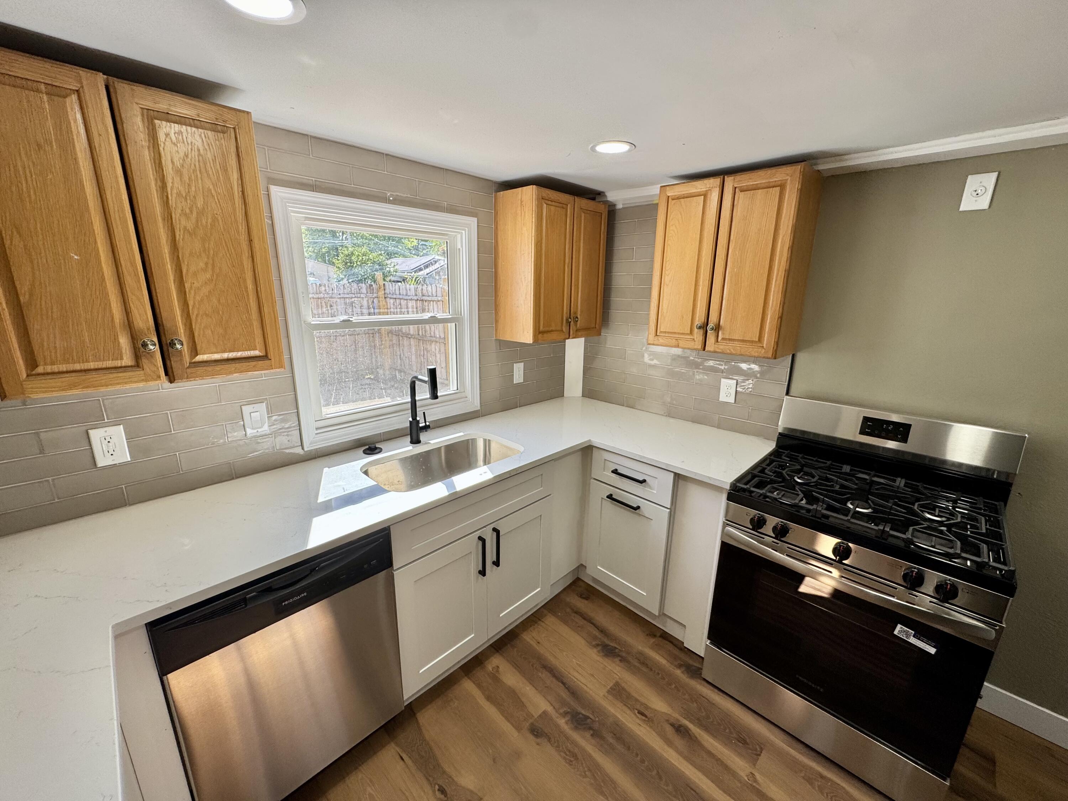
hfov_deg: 102.1
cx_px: 534
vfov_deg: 85.7
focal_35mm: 14
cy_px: 400
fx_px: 432
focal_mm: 2.22
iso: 40
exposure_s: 1/211
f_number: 2.2
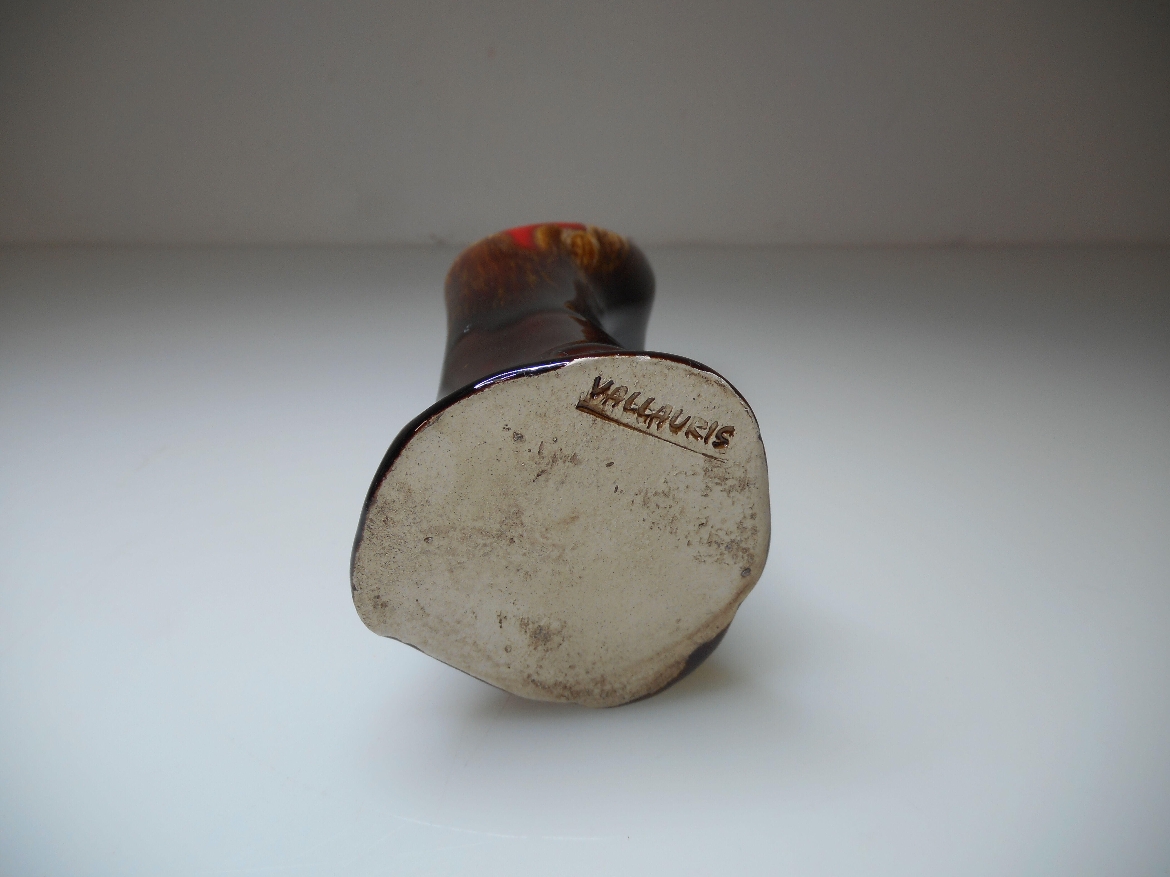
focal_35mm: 25
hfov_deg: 69.4
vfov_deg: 54.9
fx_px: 845
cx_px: 585
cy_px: 438
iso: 80
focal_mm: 4.5
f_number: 3.5
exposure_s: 1/50
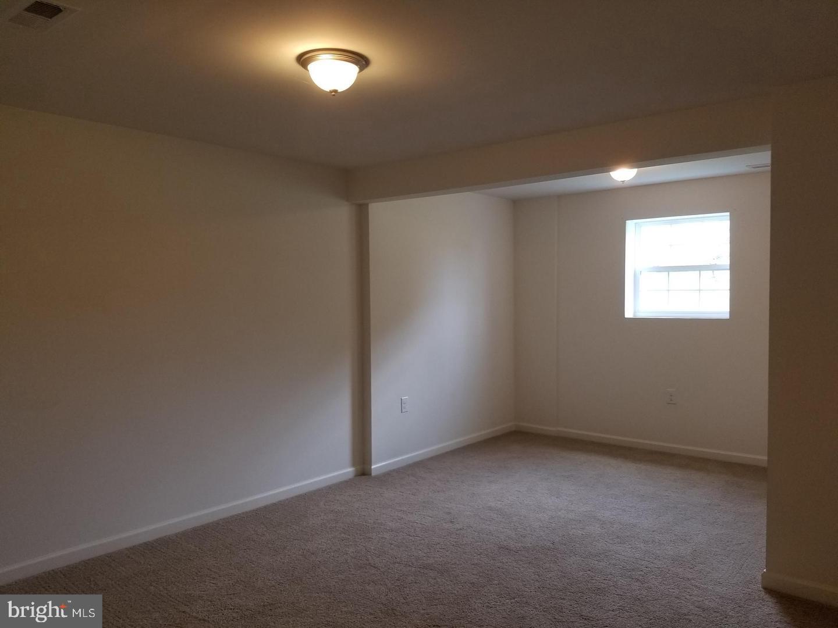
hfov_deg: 67.3
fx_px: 629
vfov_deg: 53.1
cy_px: 314
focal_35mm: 26
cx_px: 419
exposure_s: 1/60
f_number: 1.7
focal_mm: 4.25
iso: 100
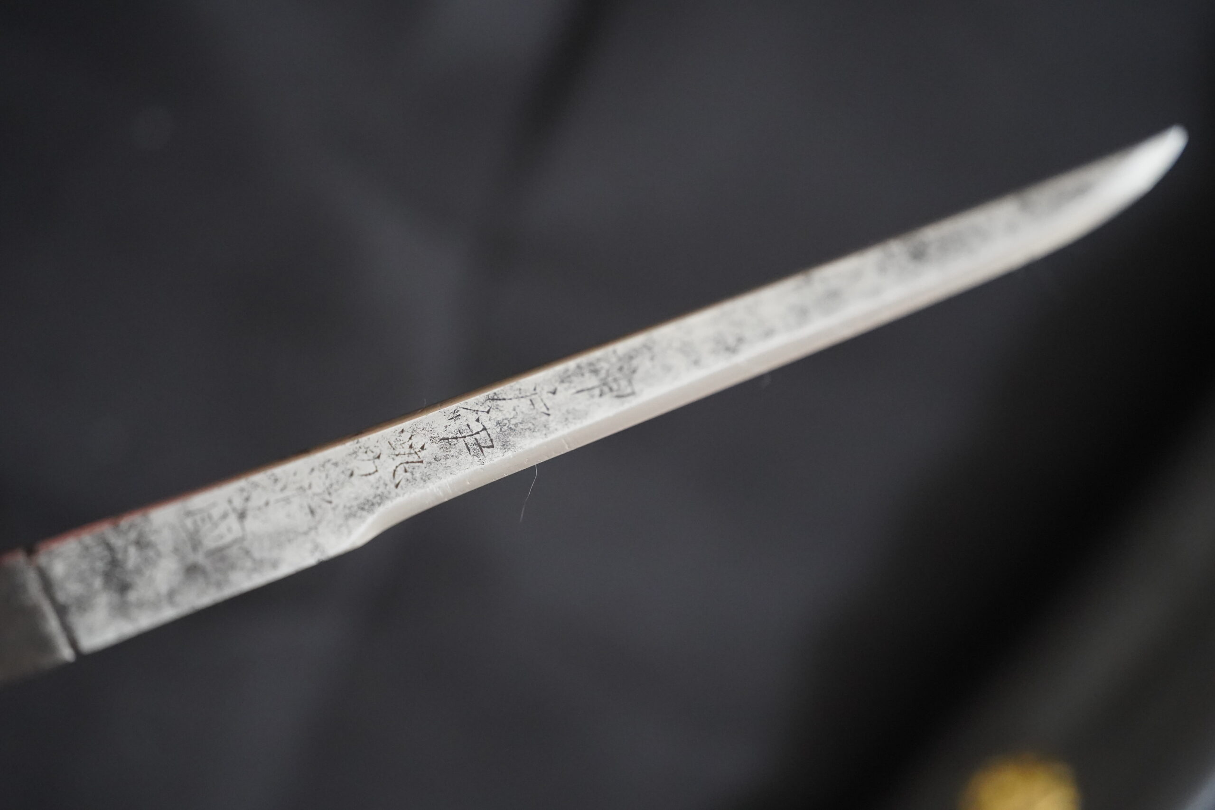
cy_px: 405
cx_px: 608
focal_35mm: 105
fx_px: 3544
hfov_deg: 19.5
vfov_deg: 13.0
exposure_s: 1/125
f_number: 2.8
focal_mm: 105
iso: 8000
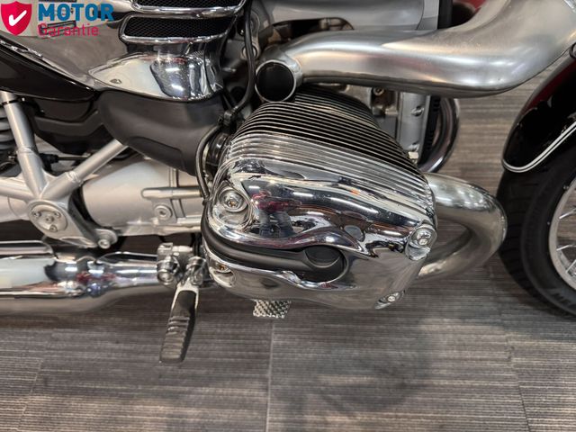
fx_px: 399
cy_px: 216
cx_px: 288
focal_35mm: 24
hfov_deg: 71.6
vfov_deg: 56.8
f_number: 1.78
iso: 800
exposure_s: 1/50
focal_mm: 6.76
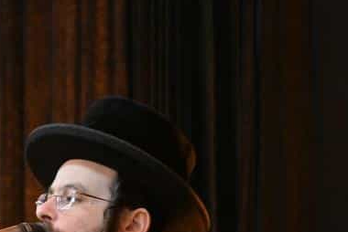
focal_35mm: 323
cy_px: 265
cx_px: 103
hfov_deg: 6.4
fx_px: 3125
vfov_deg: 4.3
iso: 1000
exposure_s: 1/160
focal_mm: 120
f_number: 4
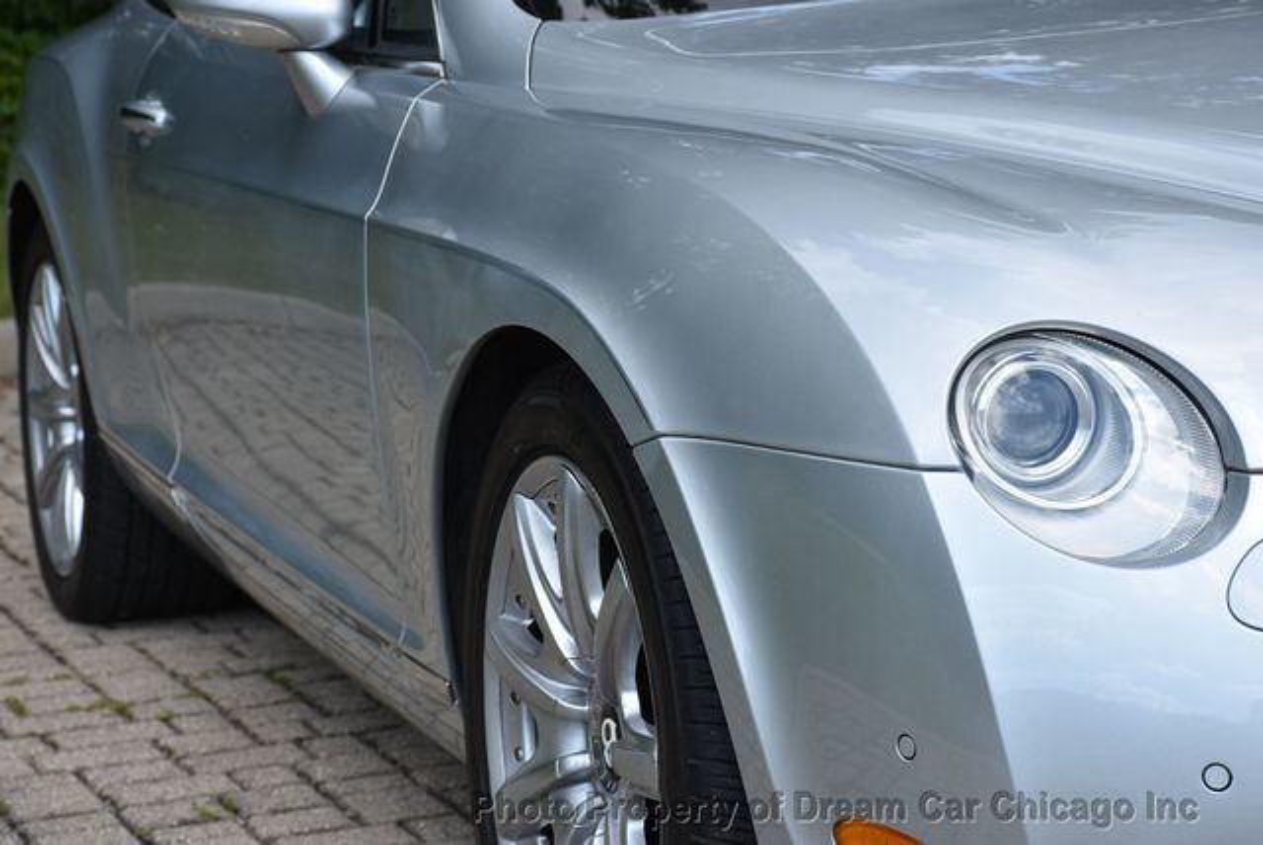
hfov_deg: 21.9
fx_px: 3266
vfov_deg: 14.7
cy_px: 422
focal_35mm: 93
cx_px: 632
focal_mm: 62
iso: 250
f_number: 8
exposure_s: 1/500
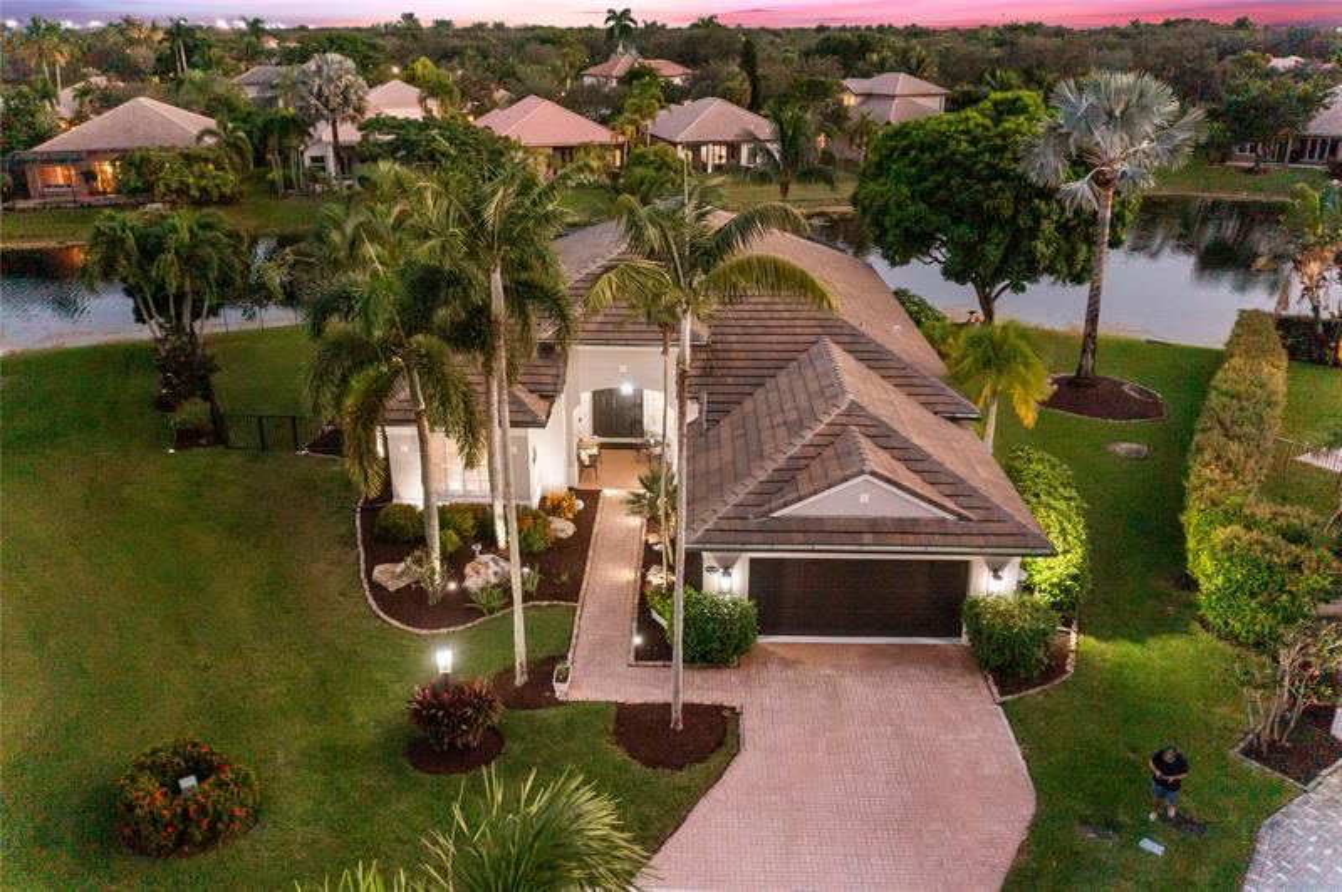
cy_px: 446
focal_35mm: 28
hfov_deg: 65.5
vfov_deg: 46.3
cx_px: 671
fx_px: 1043
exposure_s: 1/60
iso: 1600
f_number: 2.8
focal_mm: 10.26
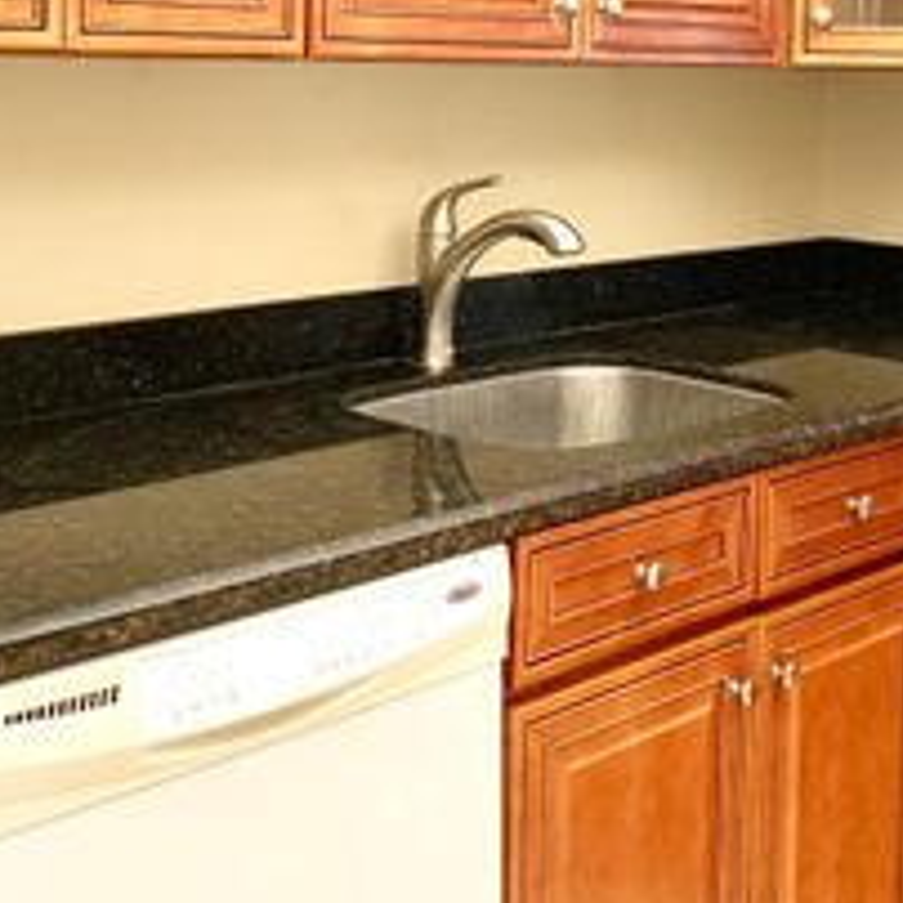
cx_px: 527
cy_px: 118
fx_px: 1682
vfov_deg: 29.0
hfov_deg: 30.0
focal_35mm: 57
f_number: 1.8
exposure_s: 1/60
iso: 125
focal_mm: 4.25
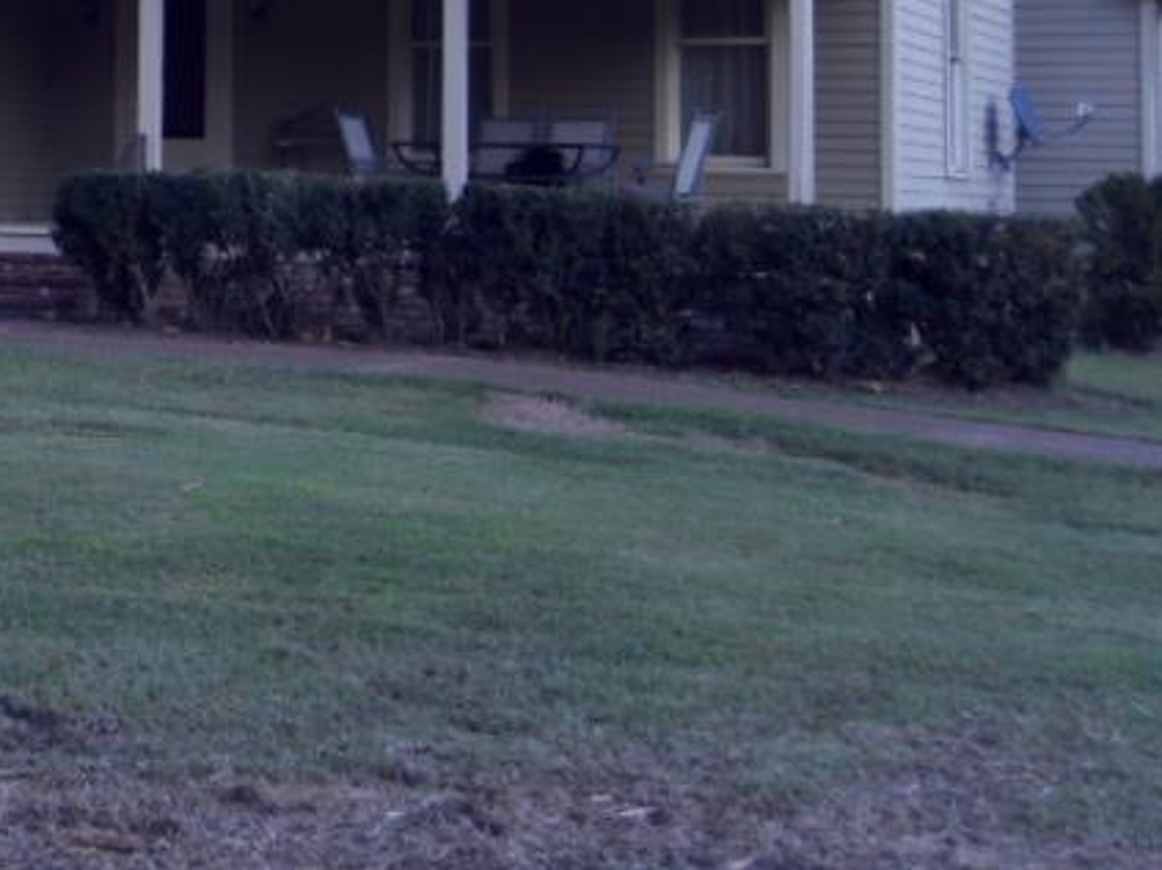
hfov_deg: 21.9
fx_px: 2852
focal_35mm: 85
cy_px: -52
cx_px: -102
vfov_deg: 16.9
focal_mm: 6.3
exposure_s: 1/180
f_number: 3.5
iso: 80
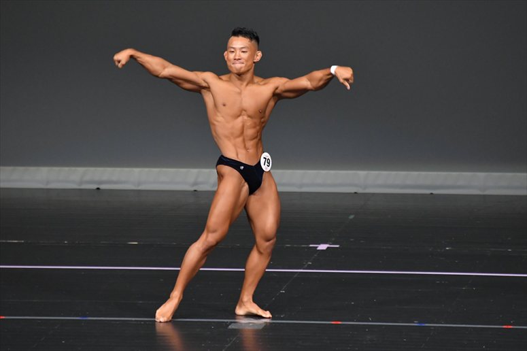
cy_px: 176
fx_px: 6584
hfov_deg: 4.6
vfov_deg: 3.1
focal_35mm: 450
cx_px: 264
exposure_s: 1/400
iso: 4000
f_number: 5.6
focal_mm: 300
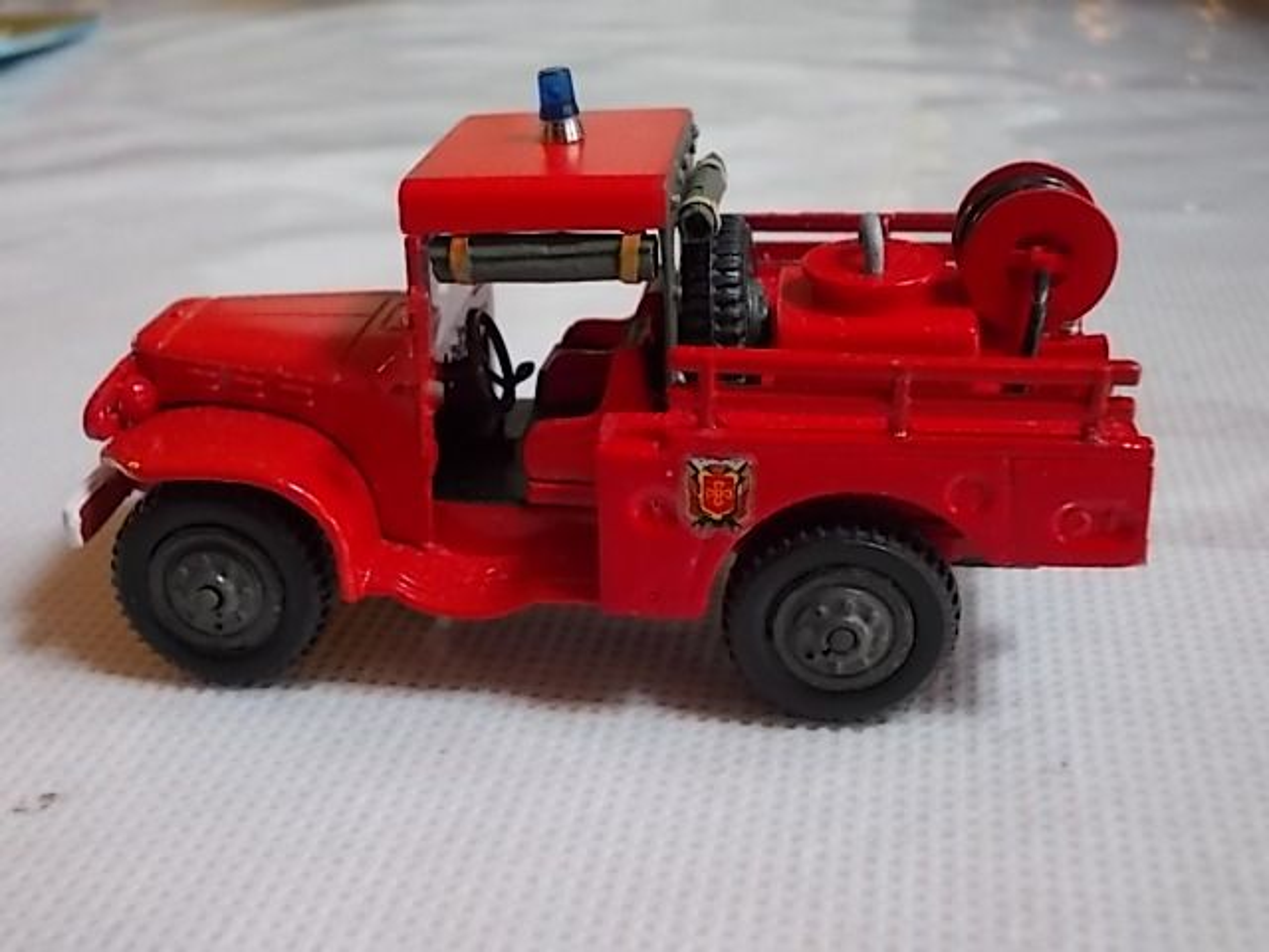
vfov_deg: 33.6
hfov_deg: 43.9
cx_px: 634
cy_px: 476
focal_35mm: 43
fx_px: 1576
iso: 200
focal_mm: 6.1
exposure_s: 1/15
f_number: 3.3
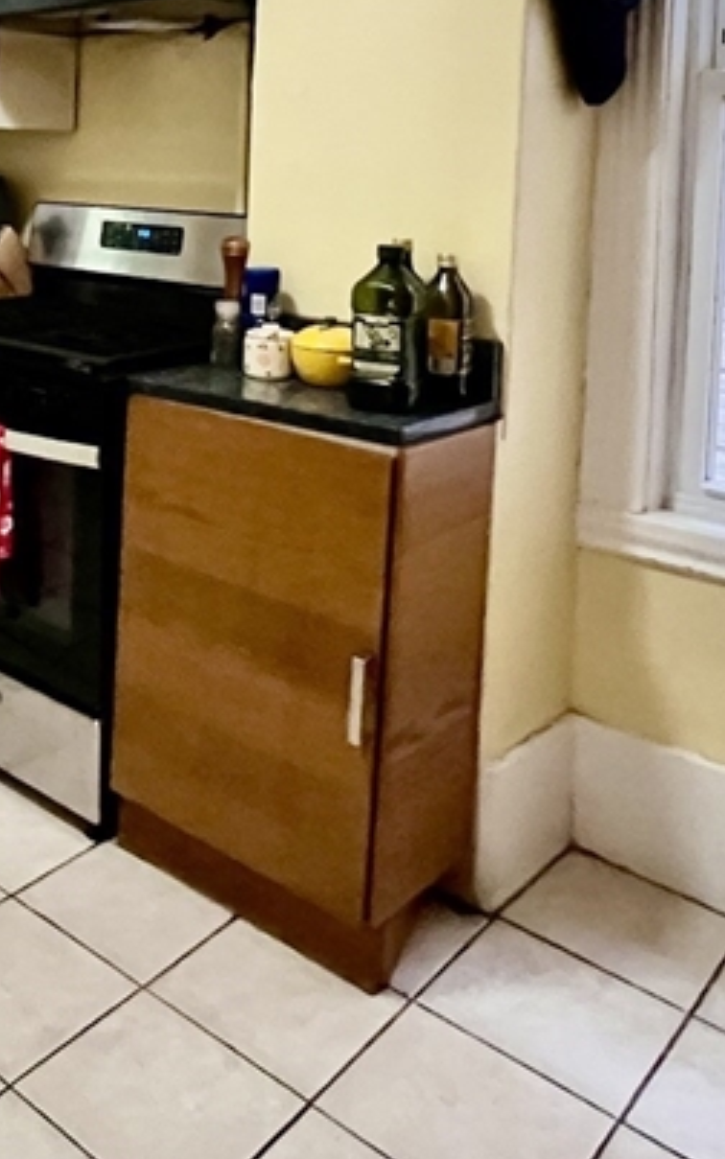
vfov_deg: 51.6
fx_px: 1106
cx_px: -46
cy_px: 219
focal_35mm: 35
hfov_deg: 32.5
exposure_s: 1/60
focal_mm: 1.57
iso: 1000
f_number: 1.8
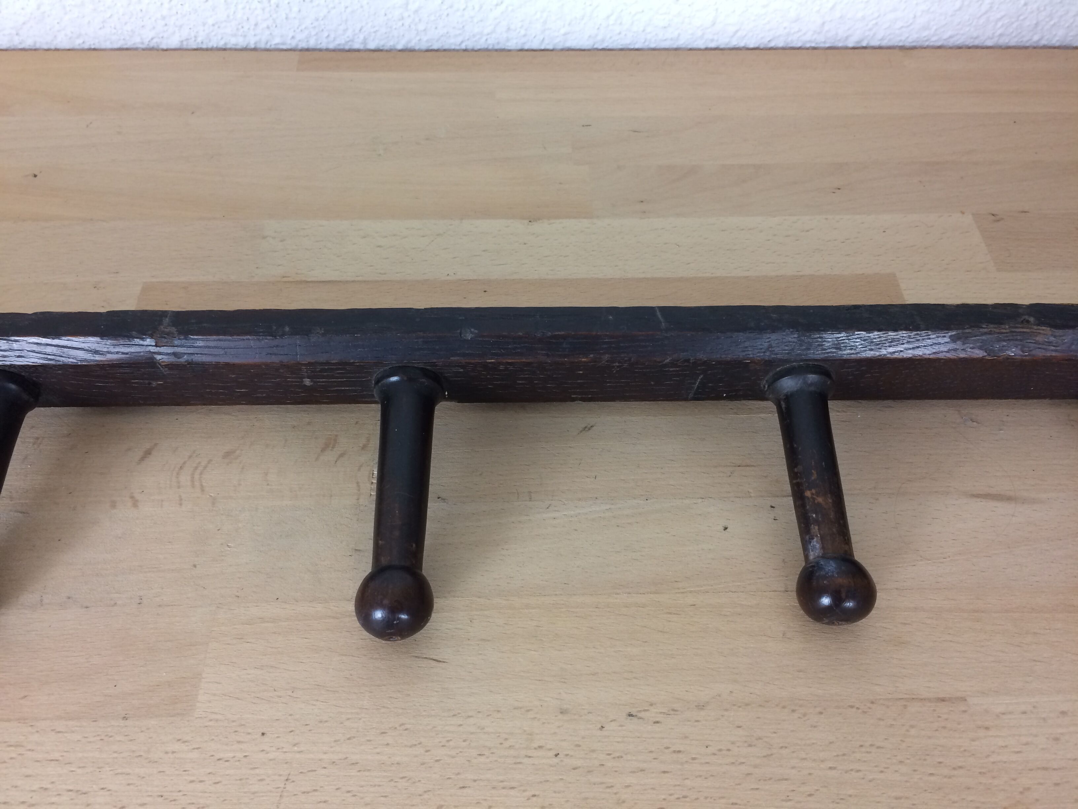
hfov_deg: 61.7
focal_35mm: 29
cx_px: 539
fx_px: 903
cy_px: 404
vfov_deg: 48.2
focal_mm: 4.15
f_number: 2.2
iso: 100
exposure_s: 1/33
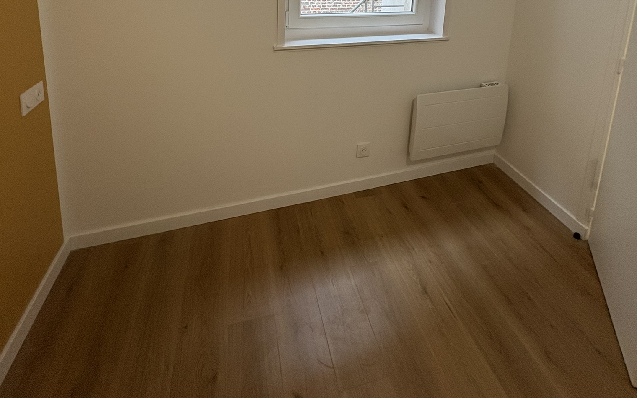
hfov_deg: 85.1
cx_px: 320
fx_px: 347
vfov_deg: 49.9
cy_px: 10
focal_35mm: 20
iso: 160
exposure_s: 1/100
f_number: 2.2
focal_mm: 2.22
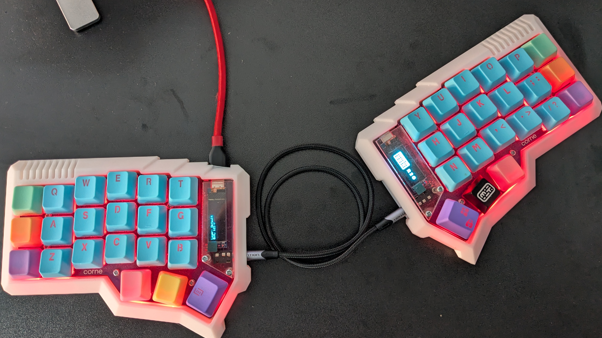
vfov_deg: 38.8
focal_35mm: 30
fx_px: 479
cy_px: 141
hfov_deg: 64.3
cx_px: 296
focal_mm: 4.38
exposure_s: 1/25
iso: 262
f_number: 1.73
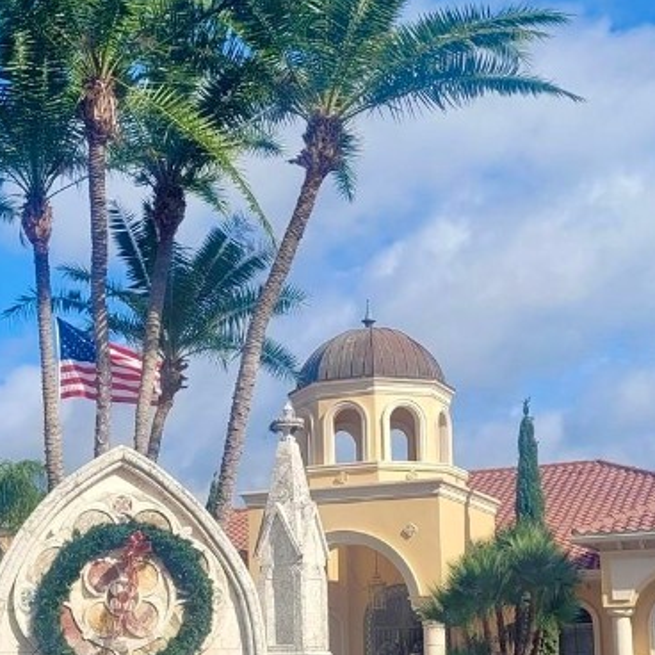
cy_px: 493
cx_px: 194
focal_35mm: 64
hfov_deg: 26.7
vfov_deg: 26.5
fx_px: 1370
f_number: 1.8
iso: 40
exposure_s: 1/2937
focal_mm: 5.4
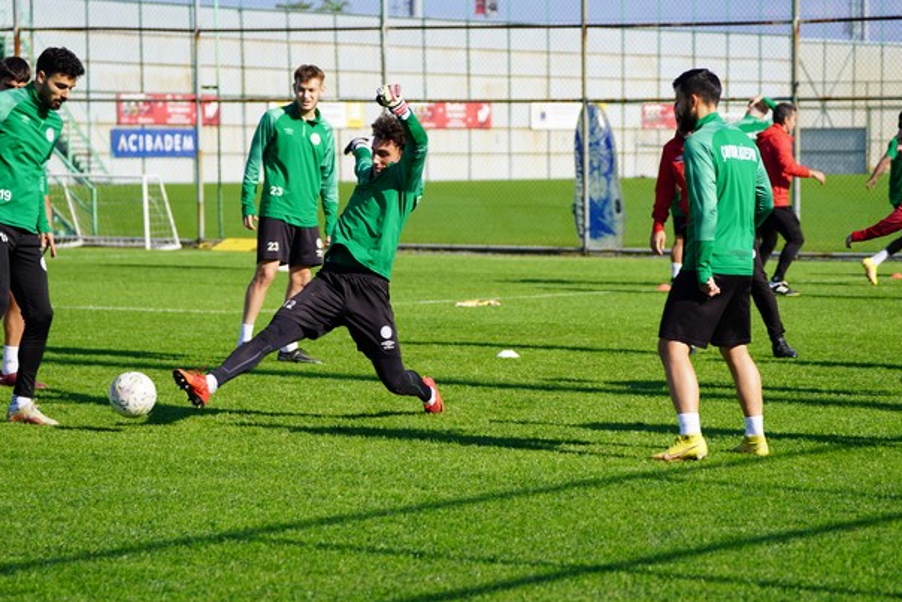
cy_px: 308
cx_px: 464
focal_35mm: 162
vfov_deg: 8.5
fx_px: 4060
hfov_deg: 12.7
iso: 100
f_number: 5.6
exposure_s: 1/400
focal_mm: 146
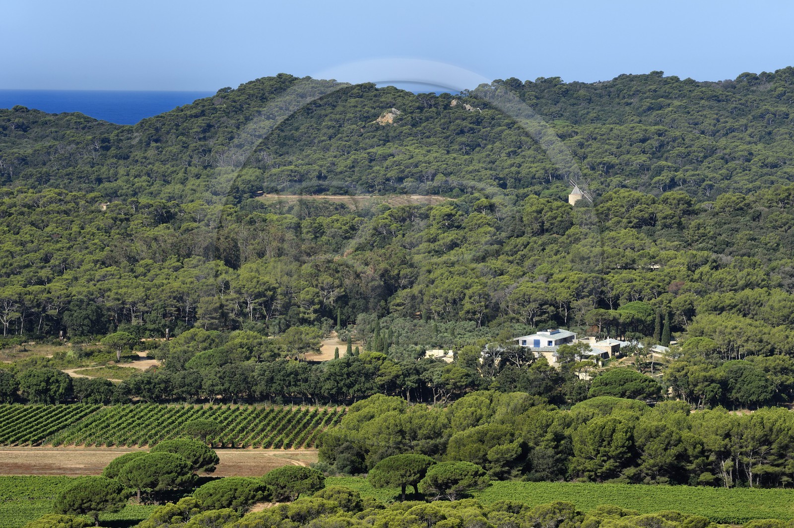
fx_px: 3636
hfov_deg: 12.5
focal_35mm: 165
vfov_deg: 8.3
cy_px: 264
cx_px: 397
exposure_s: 1/250
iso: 200
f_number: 10
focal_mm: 165
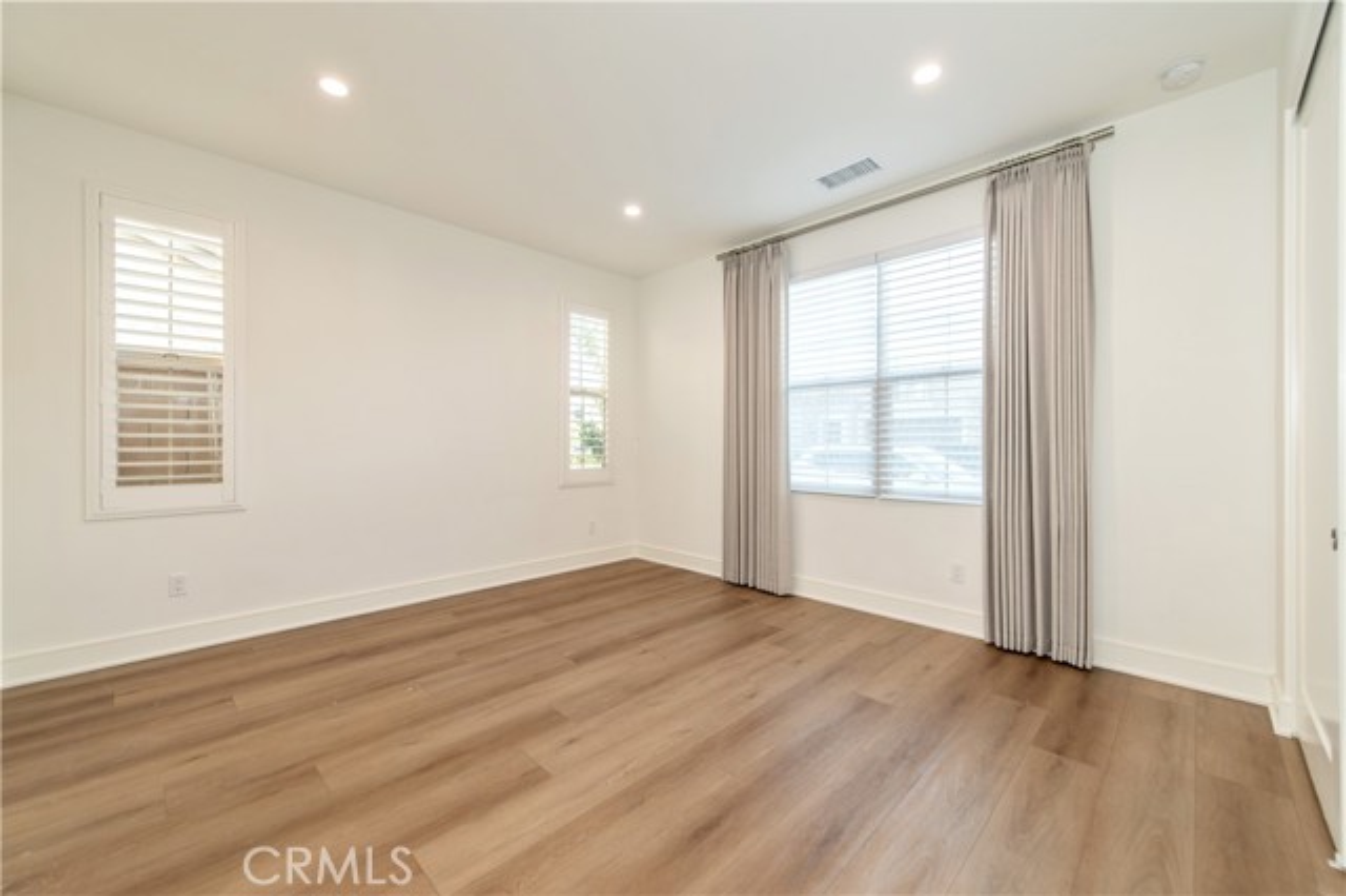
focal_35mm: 14
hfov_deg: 104.3
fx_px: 523
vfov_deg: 81.1
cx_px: 673
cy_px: 448
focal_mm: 14
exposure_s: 1/60
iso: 360
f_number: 4
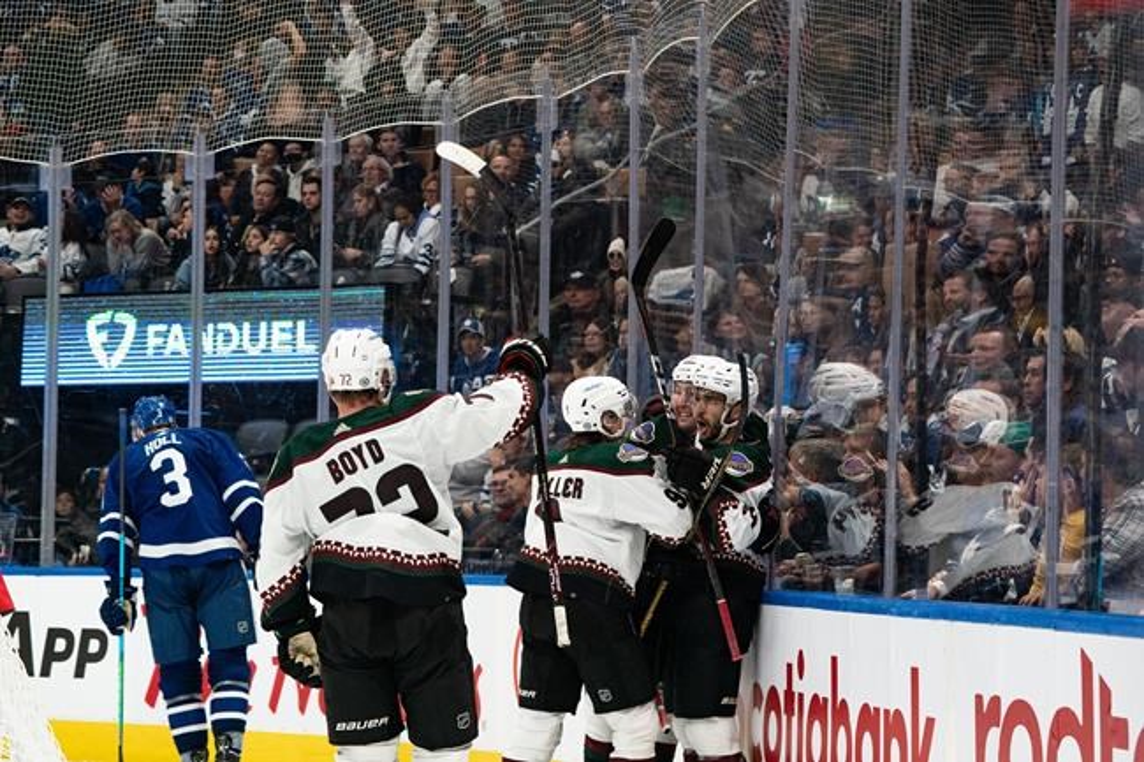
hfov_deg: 18.0
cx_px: 572
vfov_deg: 12.0
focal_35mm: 114
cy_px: 381
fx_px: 3622
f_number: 6.3
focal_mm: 114
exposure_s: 1/1000
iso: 4000
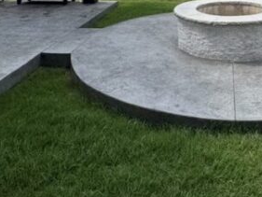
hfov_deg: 36.7
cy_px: -91
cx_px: 192
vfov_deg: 23.4
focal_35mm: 51
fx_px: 386
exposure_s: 1/2674
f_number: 2.2
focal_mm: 2.22
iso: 50
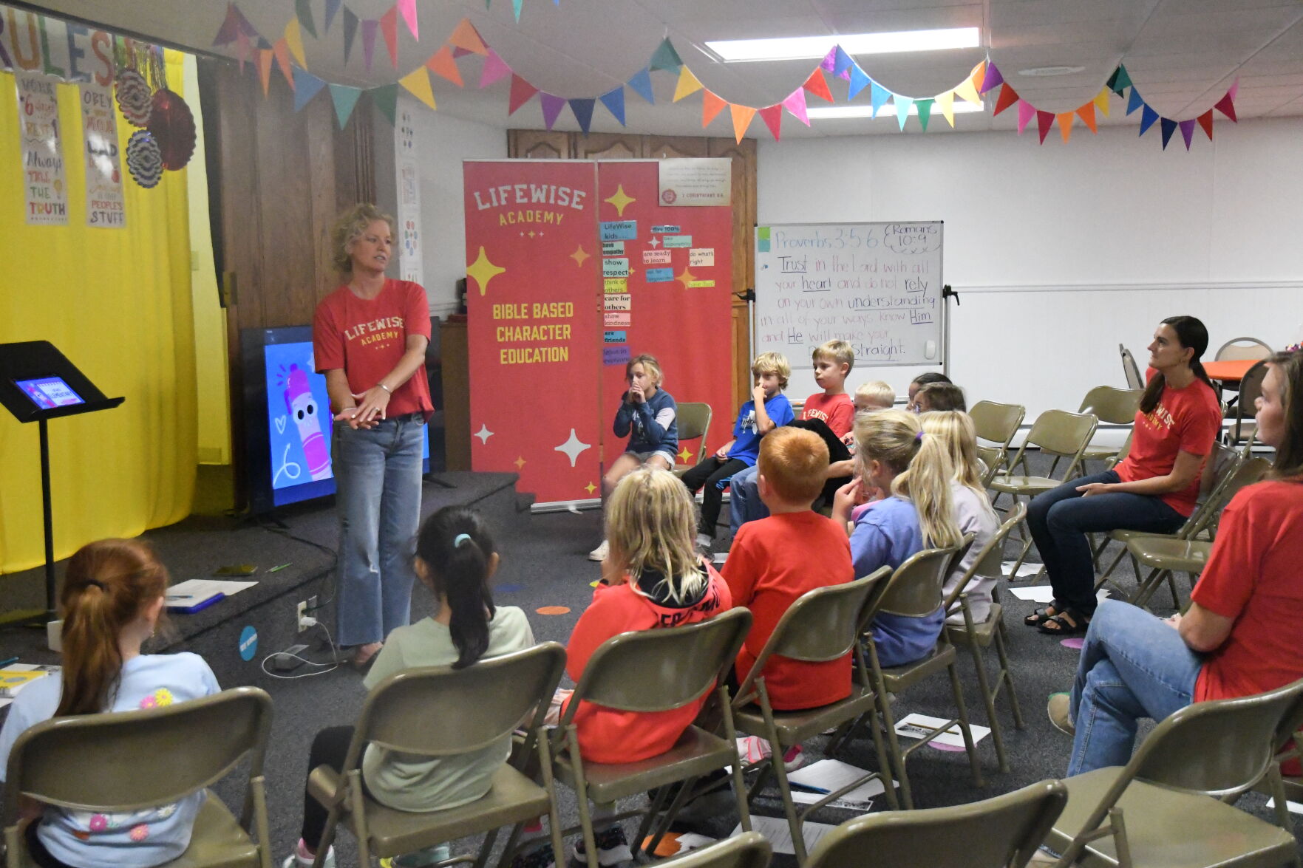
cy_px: 434
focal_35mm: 40
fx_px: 1466
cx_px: 652
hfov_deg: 47.9
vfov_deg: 33.0
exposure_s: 1/1250
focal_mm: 27
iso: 18000
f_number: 4
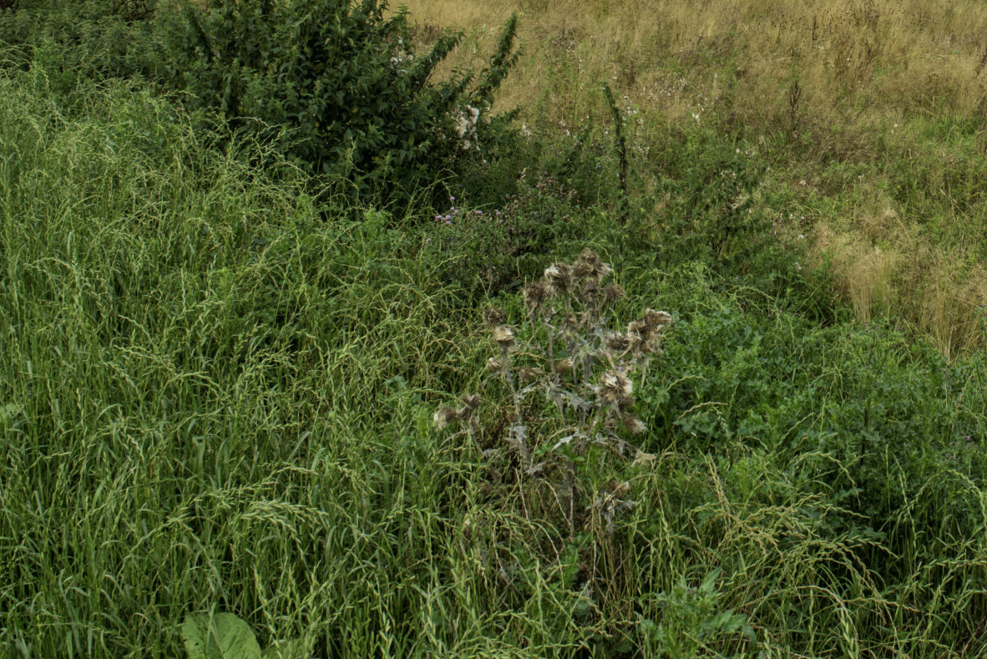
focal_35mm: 52
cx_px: 838
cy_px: 40
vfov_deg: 25.1
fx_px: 1426
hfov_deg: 36.4
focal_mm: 24
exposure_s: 1/320
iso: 250
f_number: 9
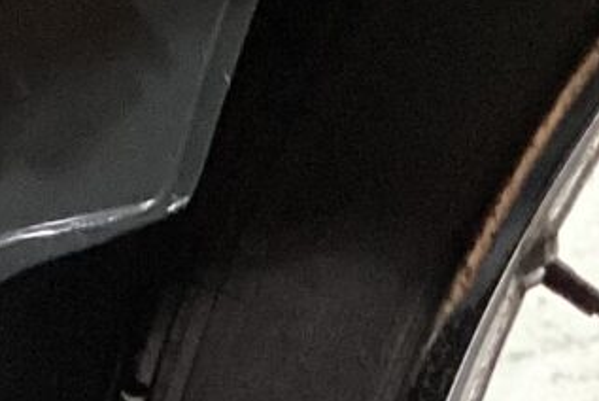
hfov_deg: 10.4
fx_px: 3247
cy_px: 827
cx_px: 661
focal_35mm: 195
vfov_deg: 6.8
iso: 320
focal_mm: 3.3
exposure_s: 1/60
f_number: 2.4
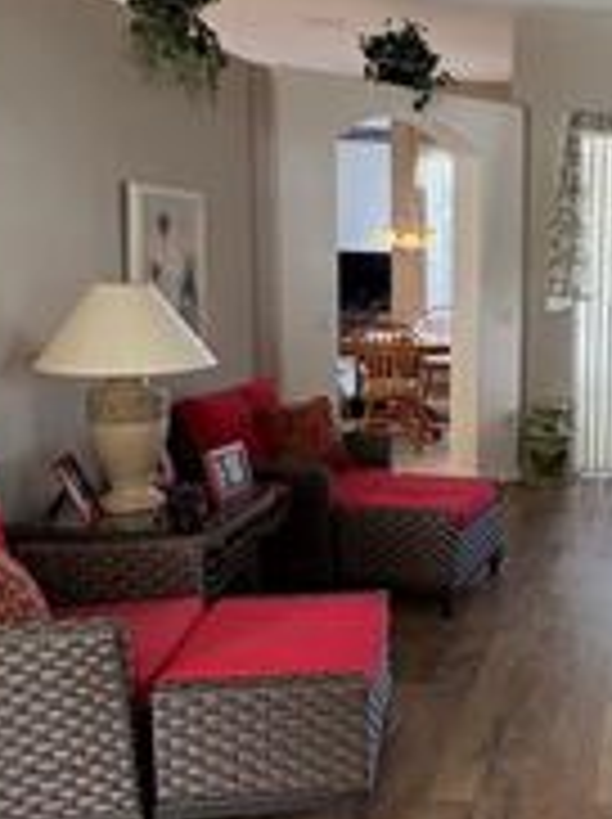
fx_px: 969
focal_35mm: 41
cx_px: 686
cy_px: 387
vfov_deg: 45.8
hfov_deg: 30.9
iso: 200
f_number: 2.2
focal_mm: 2.22
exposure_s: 1/70
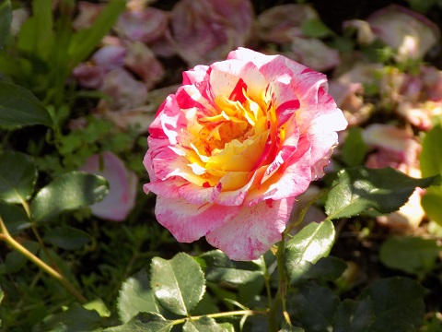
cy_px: 166
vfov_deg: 6.3
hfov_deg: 8.4
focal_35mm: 235
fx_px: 3001
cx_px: 221
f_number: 5.6
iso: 80
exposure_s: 1/125
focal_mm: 41.8
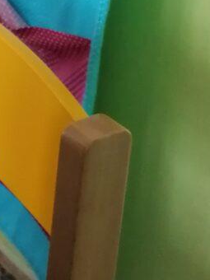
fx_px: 1027
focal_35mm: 127
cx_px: -172
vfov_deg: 14.8
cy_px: -89
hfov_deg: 10.9
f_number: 1.8
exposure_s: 1/100
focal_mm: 4.75
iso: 250
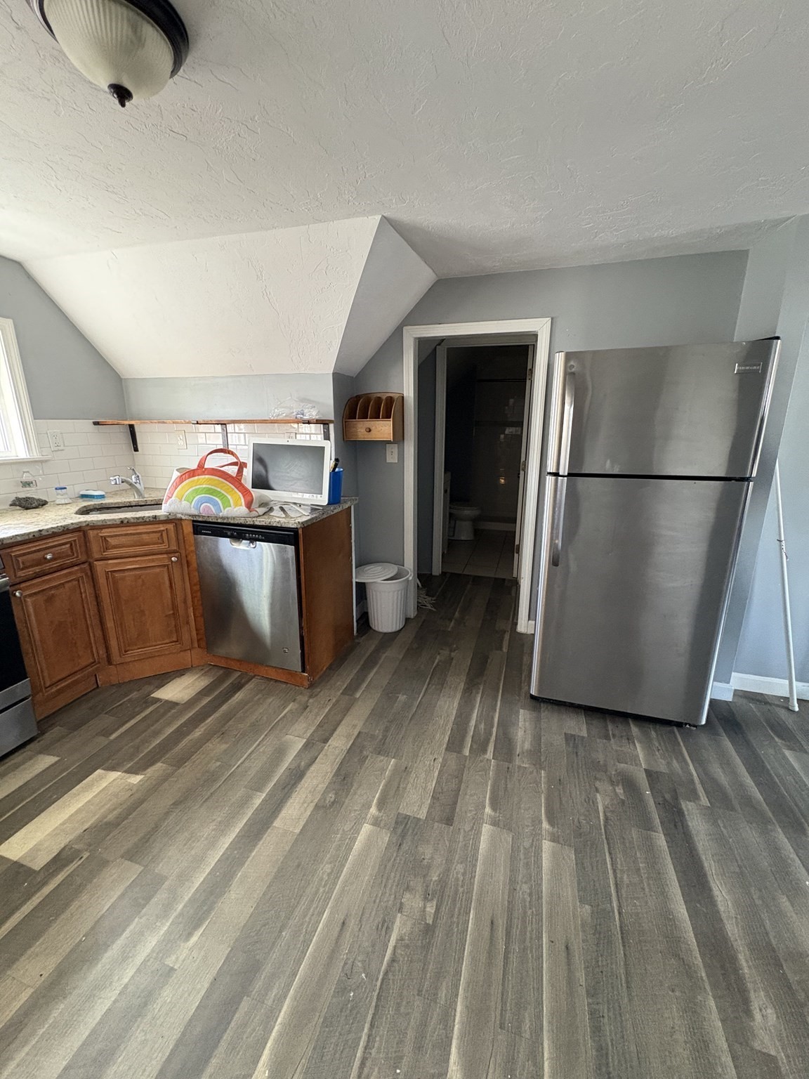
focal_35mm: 14
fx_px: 436
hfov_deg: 85.7
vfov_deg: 102.1
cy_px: 540
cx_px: 404
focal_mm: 2.22
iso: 500
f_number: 2.2
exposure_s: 1/60
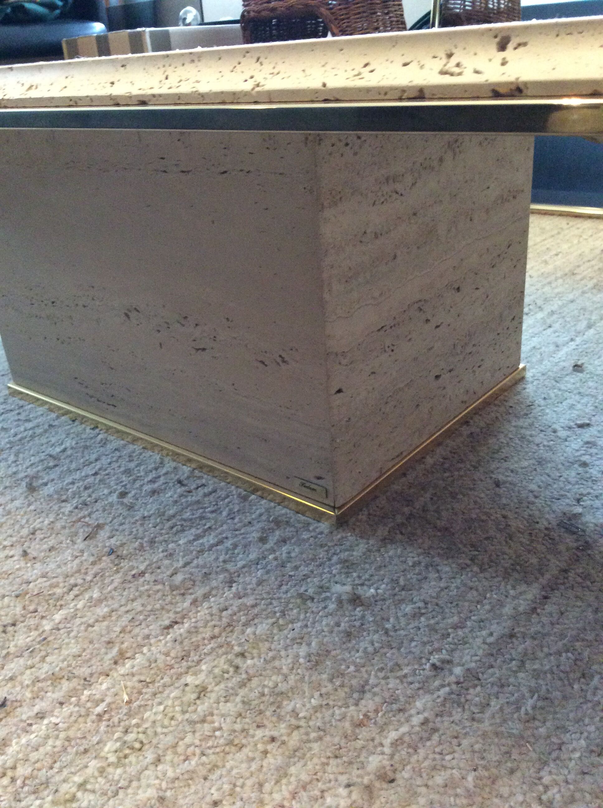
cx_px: 302
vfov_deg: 56.9
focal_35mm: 32
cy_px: 404
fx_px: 745
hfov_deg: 44.1
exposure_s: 1/20
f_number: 2.4
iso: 250
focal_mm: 3.3
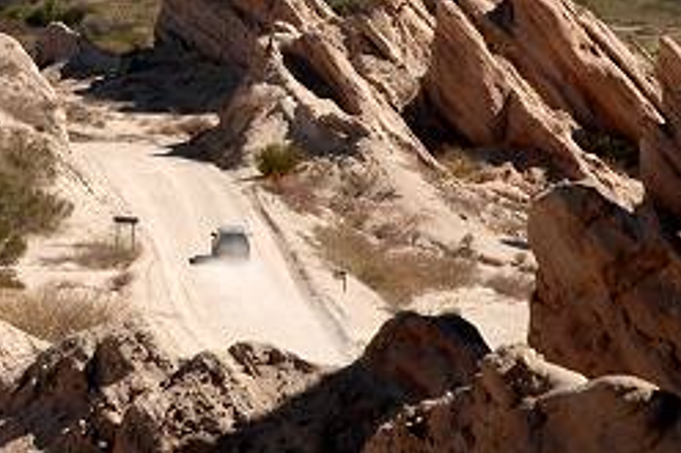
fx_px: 4669
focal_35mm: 247
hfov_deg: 8.3
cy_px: 22
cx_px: 121
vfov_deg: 5.5
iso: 200
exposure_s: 1/1000
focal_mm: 68
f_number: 8
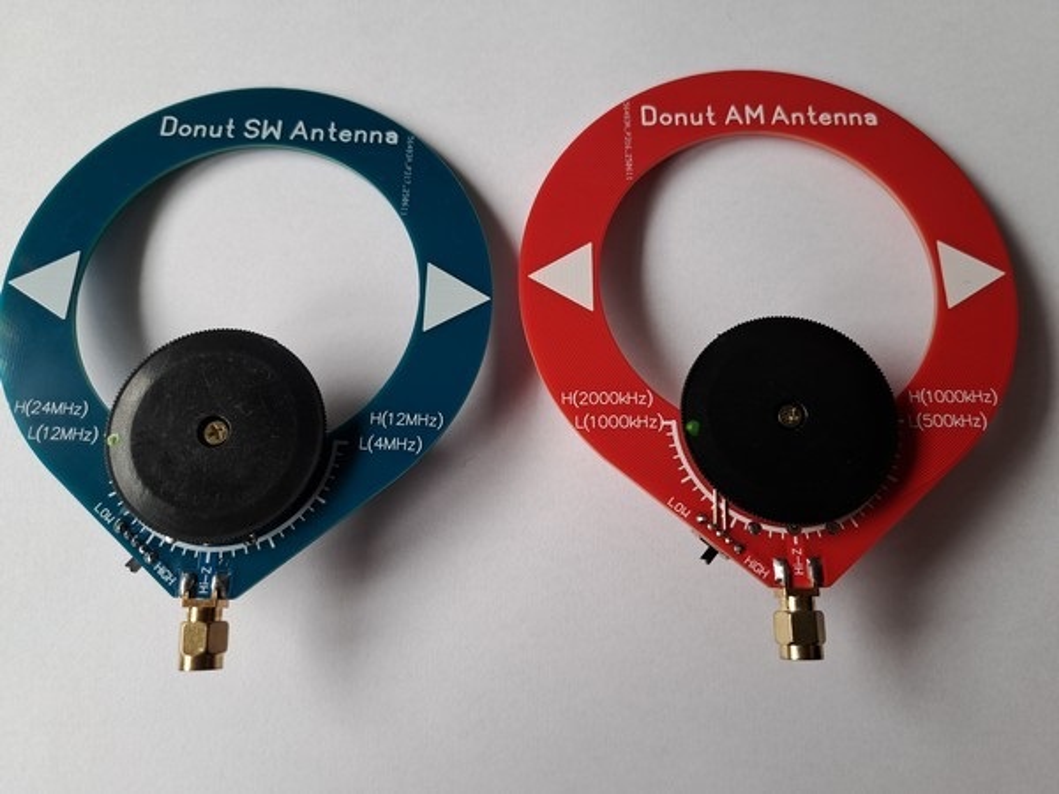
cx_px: 530
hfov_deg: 71.6
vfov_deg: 56.8
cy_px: 397
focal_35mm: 24
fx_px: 734
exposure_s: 1/50
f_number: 1.8
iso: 64
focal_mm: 5.23
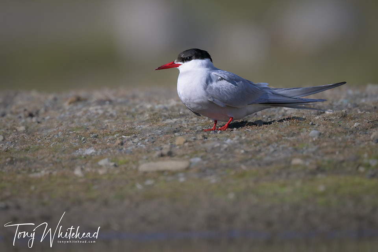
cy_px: 126
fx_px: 8399
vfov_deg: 1.7
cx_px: 189
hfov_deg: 2.6
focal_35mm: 800
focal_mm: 800
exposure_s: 1/2500
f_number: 6.3
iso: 400
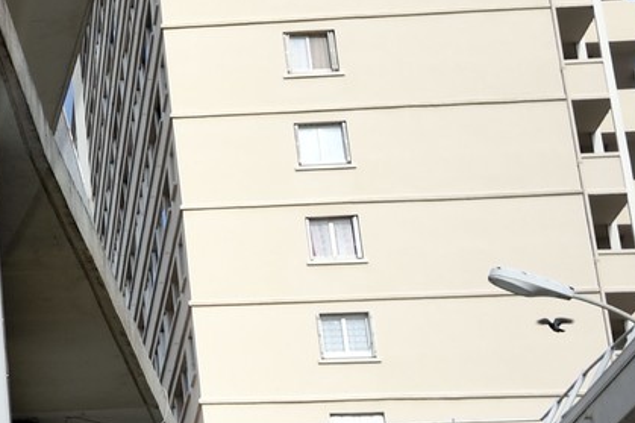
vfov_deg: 9.3
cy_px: -75
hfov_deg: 12.8
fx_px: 2557
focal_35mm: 145
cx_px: -530
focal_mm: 38
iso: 200
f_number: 9
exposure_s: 1/500
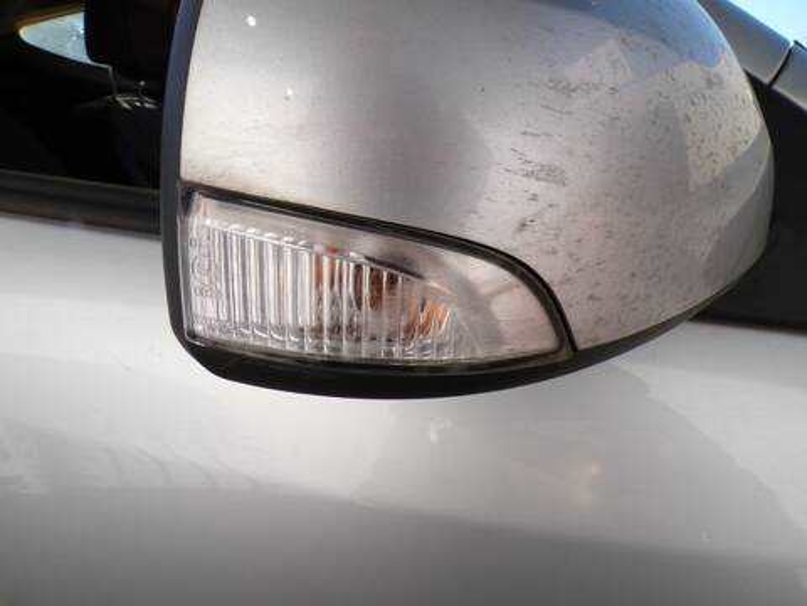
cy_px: 303
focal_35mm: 24
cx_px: 404
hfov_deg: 71.6
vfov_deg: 56.8
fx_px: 560
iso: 100
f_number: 5.8
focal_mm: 4.3
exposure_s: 1/280
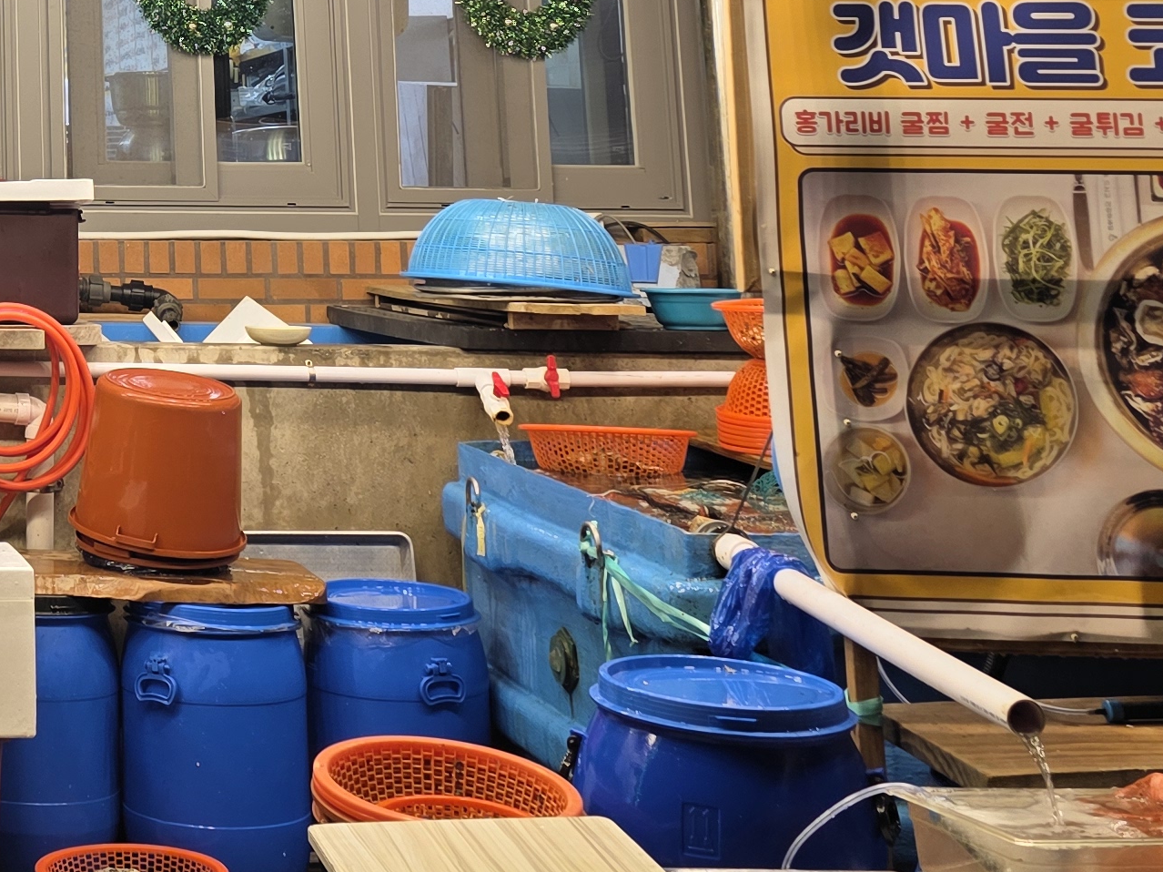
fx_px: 2419
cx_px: -134
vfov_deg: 18.9
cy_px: -265
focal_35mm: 72
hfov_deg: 25.0
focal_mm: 6.3
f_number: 1.7
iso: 50
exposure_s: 1/120
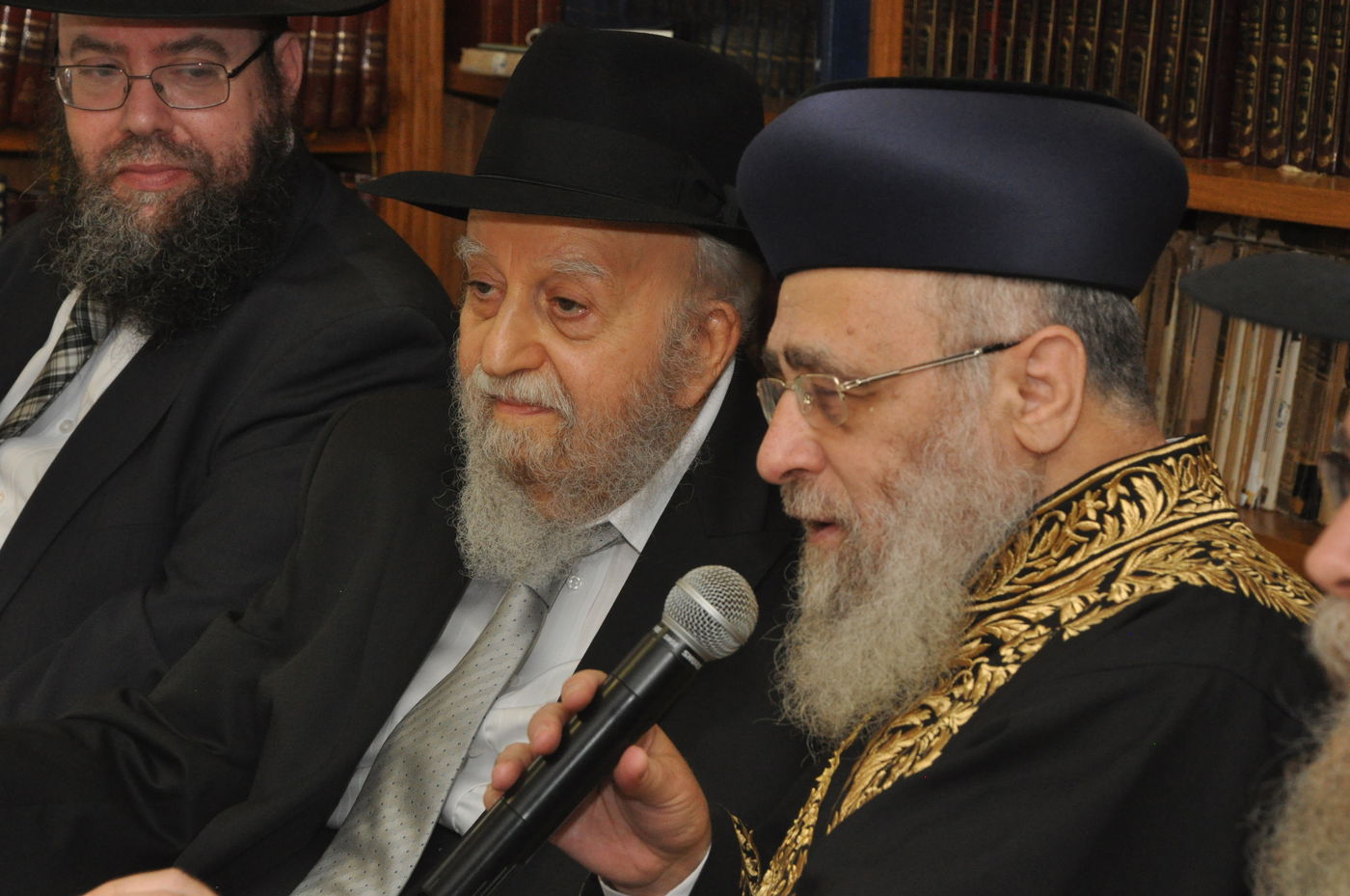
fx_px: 5055
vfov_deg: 10.1
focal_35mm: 135
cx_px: 675
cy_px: 448
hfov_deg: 15.2
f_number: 11
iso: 1250
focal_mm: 90
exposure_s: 1/60
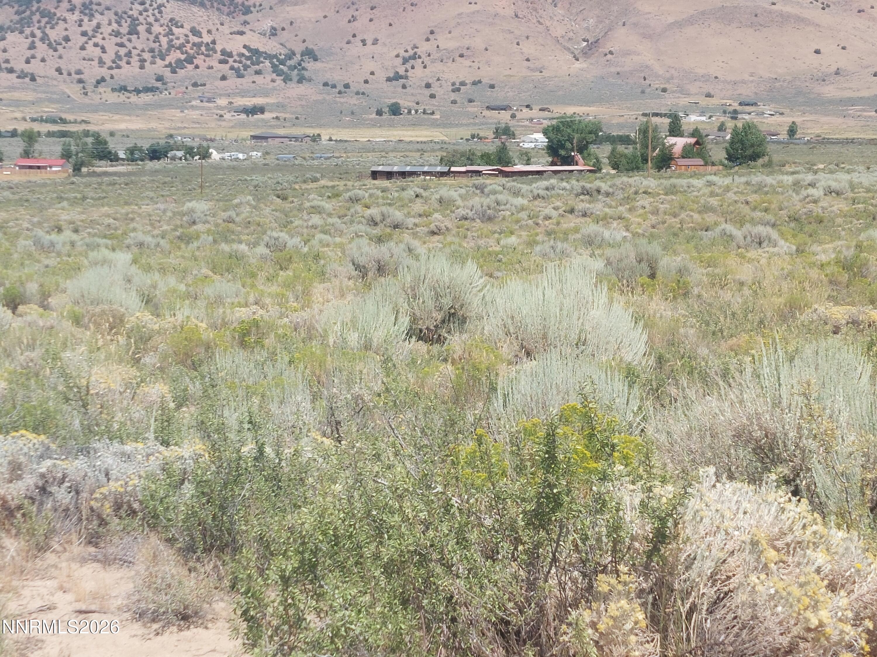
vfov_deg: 56.8
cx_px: 438
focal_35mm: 24
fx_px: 608
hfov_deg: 71.6
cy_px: 328
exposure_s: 1/1596
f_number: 1.8
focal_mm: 5.23
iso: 40
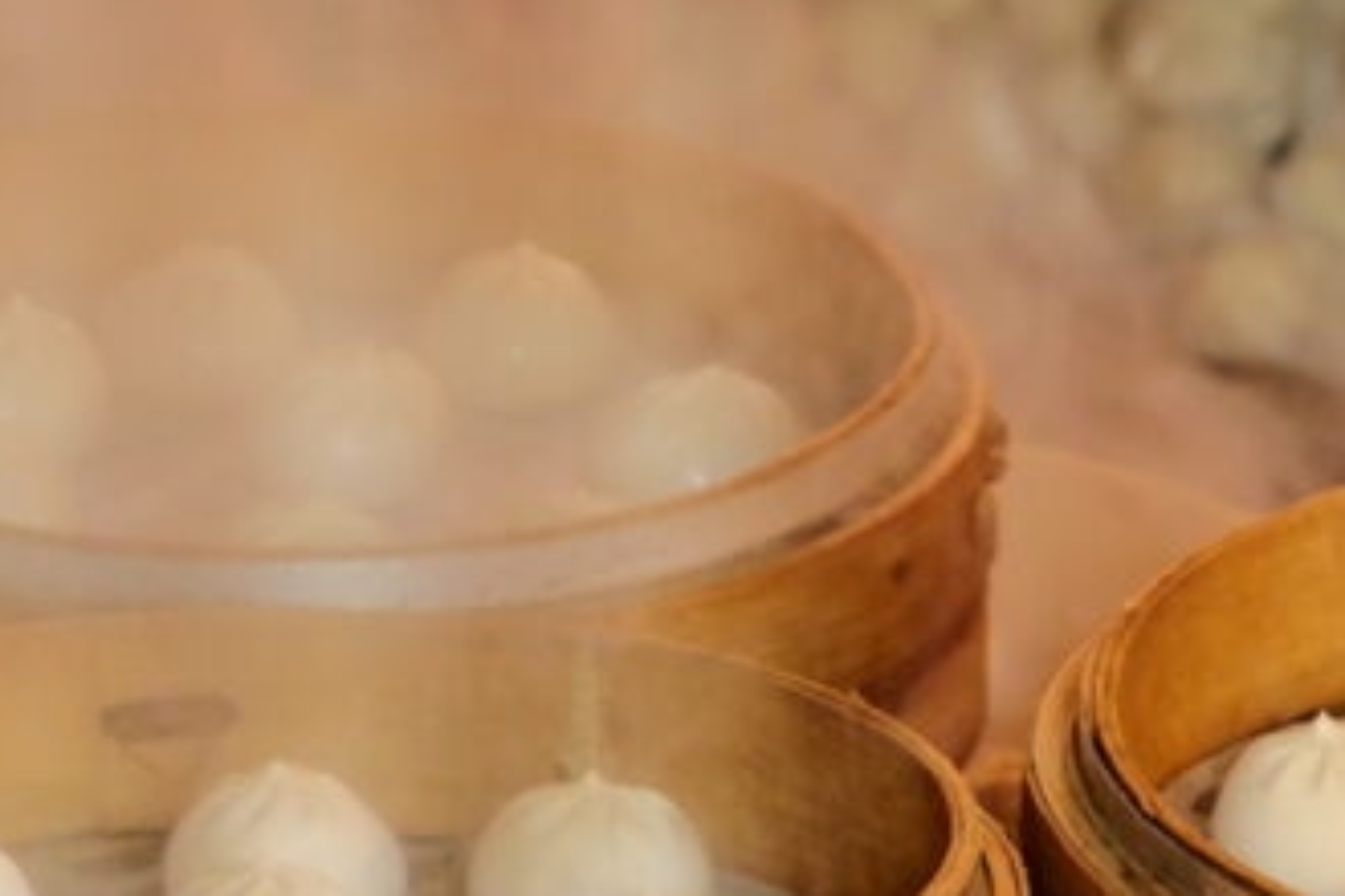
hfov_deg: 7.1
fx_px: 10871
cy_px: 1177
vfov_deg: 4.7
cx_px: 705
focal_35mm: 291
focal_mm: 77
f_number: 8
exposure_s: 1/50
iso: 3200
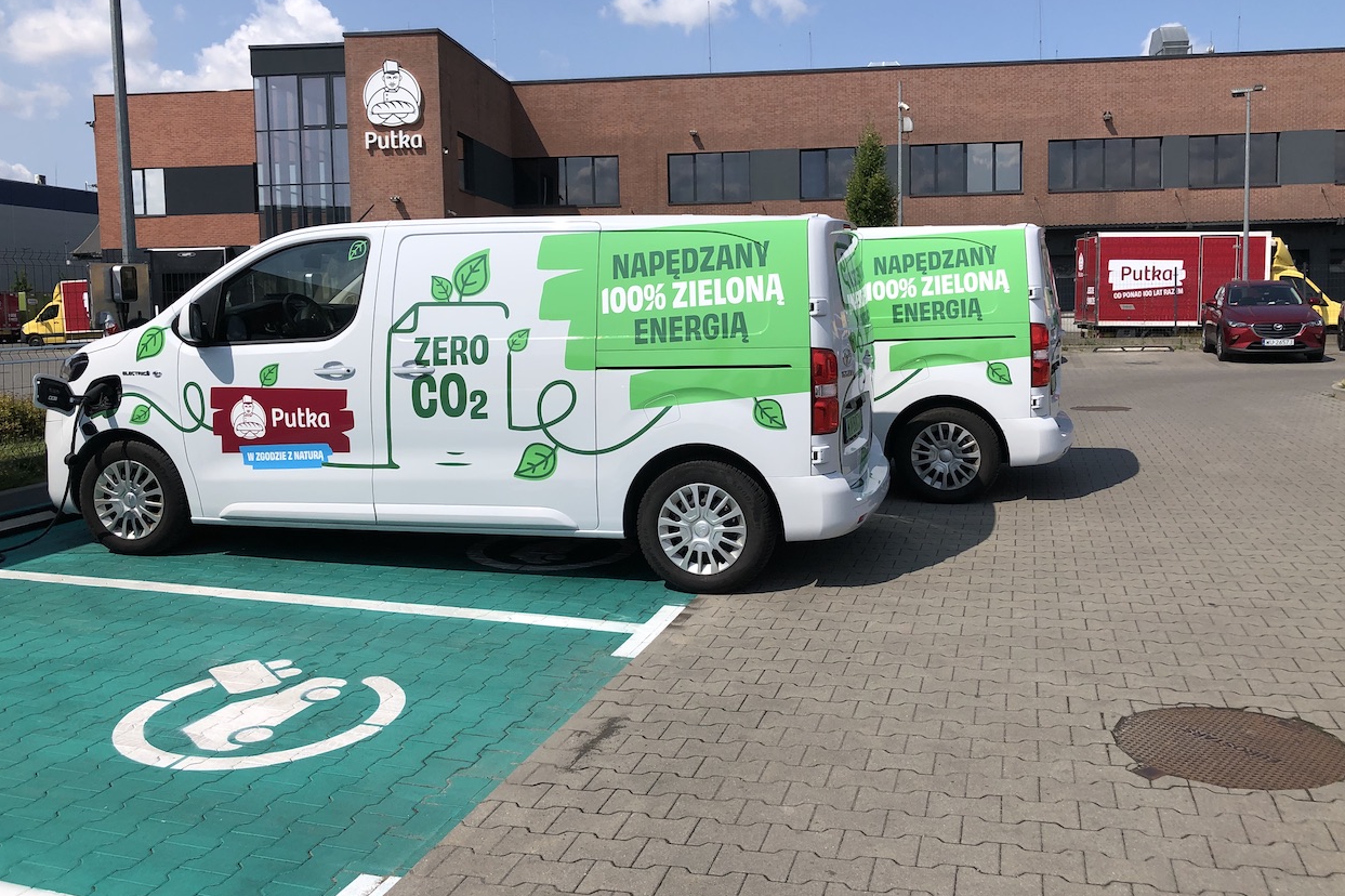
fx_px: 1120
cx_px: 689
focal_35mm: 30
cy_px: 382
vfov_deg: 43.5
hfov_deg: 61.9
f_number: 1.8
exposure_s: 1/3690
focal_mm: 3.99
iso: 20
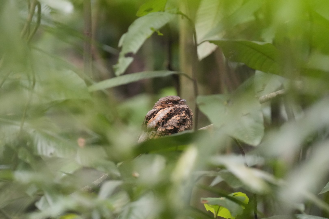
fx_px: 8224
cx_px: 164
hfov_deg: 2.3
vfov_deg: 1.5
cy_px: 110
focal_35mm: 900
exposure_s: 1/125
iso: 5000
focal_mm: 600
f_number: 6.3
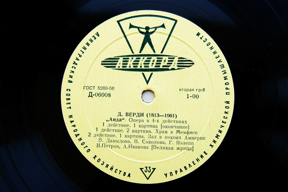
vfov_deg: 25.7
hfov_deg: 37.9
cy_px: 96
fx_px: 420
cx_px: 144
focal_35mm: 52
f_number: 5
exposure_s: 1/90
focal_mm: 35
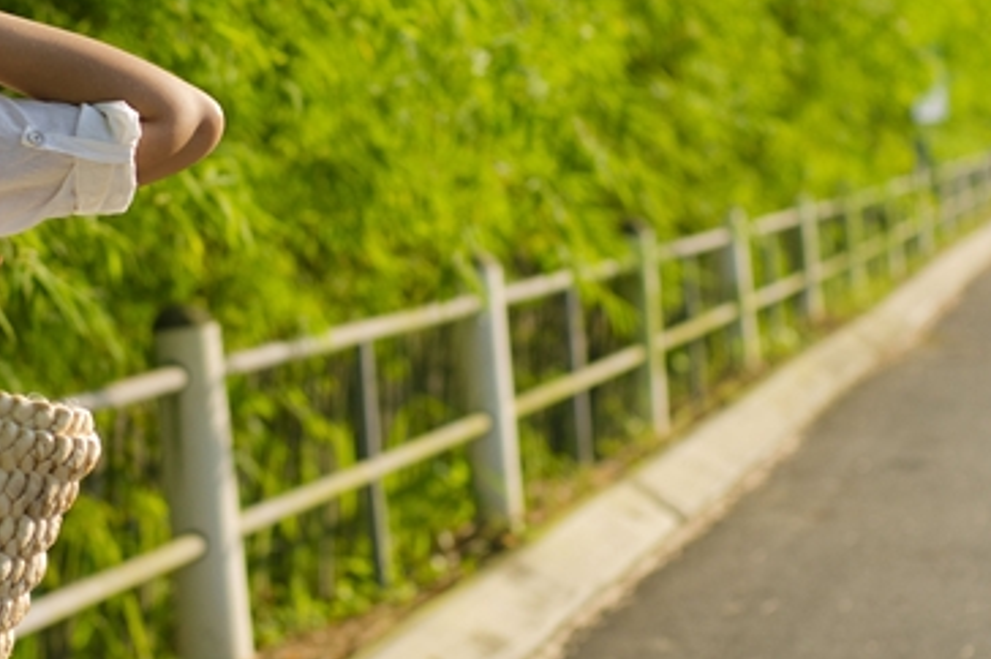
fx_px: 3025
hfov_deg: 18.5
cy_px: 225
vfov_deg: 12.4
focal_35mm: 110
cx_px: 264
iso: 100
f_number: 2.8
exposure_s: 1/1500
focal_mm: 50
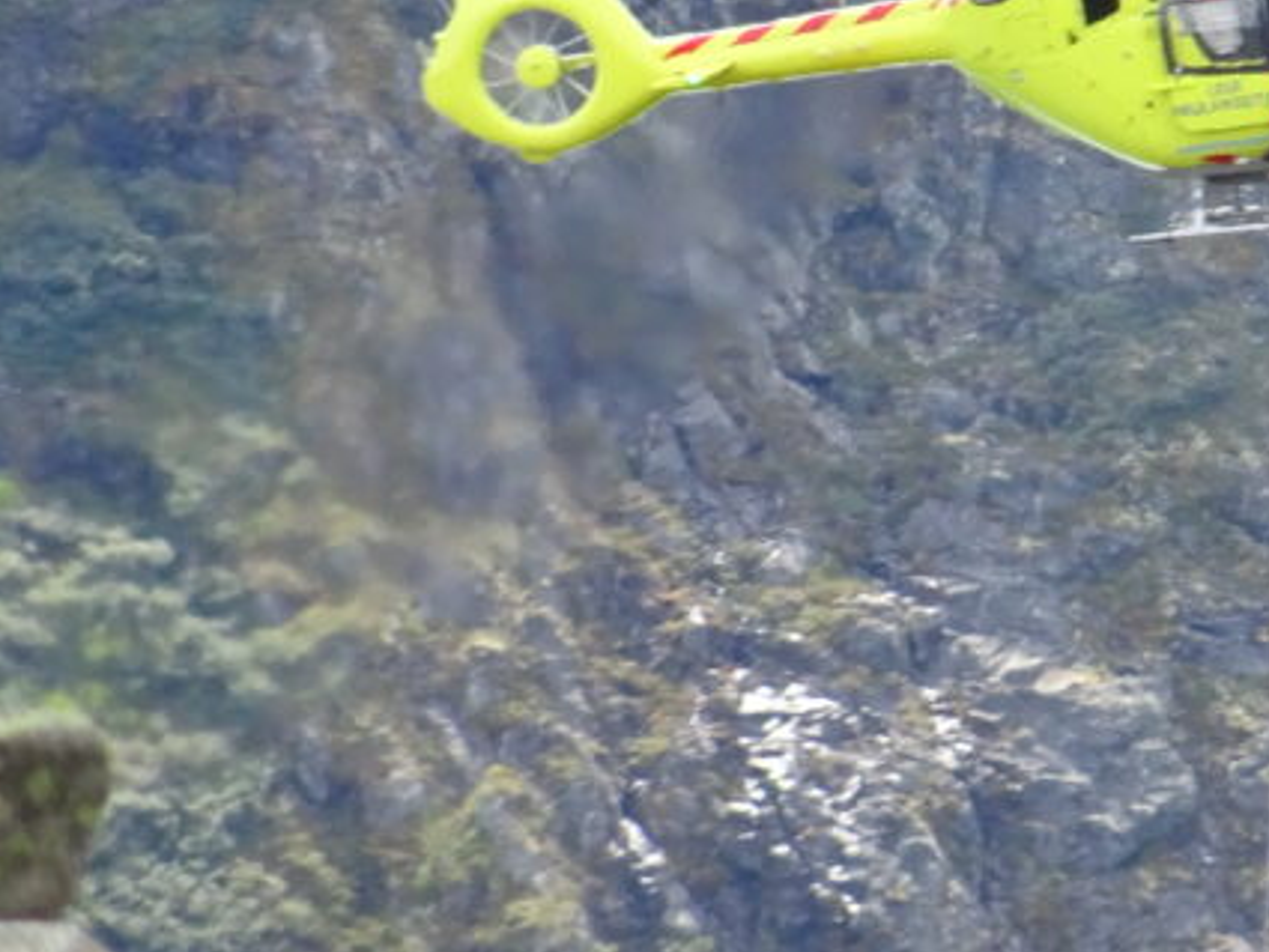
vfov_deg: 0.9
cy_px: -51
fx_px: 59332
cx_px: 1430
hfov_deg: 1.2
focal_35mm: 1618
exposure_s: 1/250
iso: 250
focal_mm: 114.8
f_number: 6.3
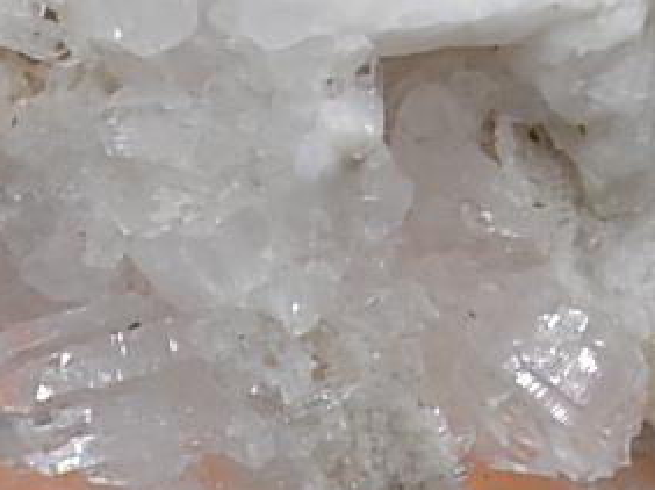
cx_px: 253
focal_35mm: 138
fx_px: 2609
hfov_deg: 14.3
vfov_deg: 10.6
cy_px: 555
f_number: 2.9
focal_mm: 6.3
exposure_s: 1/58.7
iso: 50
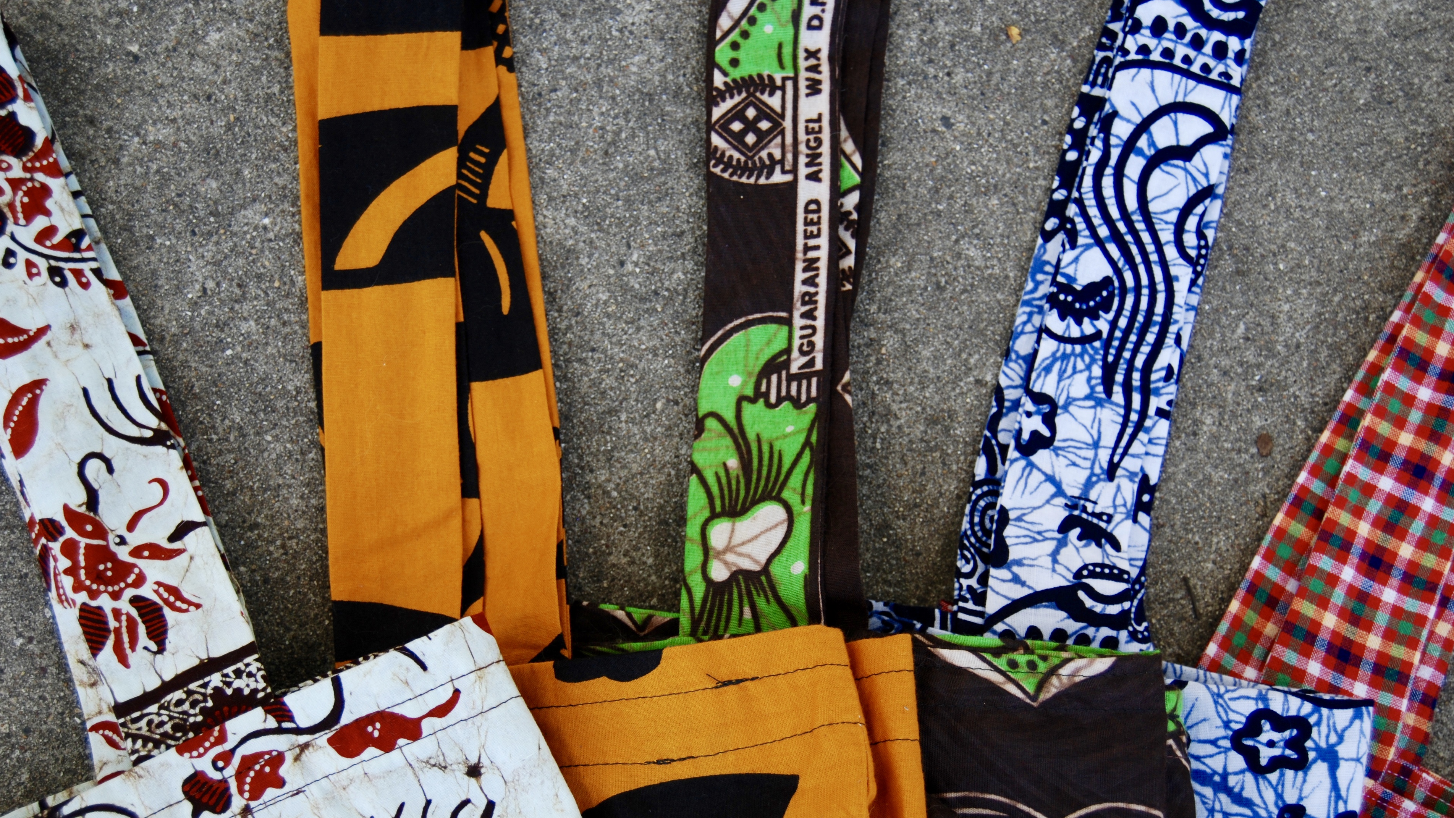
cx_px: 725
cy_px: 470
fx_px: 1851
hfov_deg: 42.9
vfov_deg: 24.9
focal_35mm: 48
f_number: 4.2
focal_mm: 30
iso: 200
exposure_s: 1/200
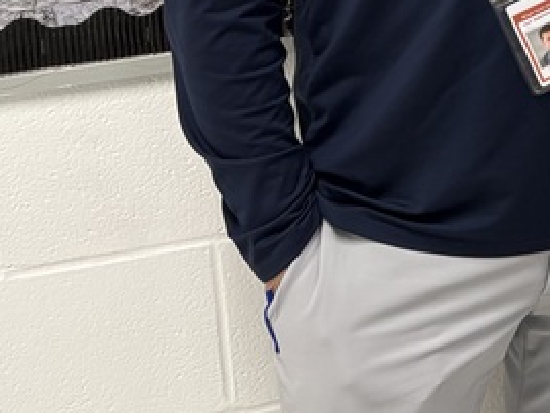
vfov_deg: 13.6
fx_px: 1574
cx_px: 943
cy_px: -286
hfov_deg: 16.9
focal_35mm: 99
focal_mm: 5.96
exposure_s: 1/60
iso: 160
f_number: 1.6
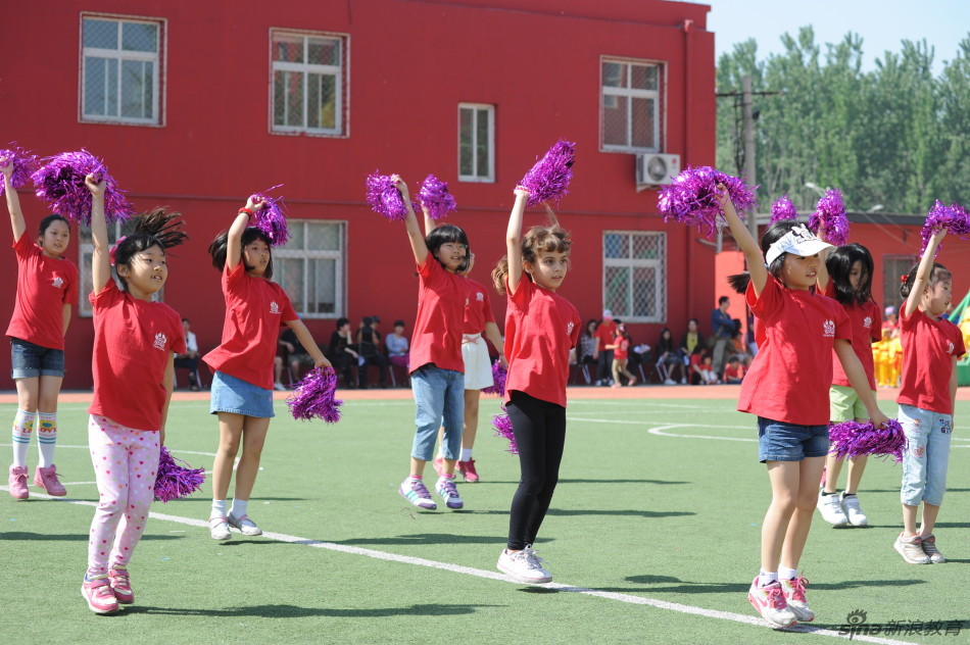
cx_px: 485
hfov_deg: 25.4
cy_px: 322
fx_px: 2154
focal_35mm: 80
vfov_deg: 17.0
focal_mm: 80
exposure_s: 1/800
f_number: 6.3
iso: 400
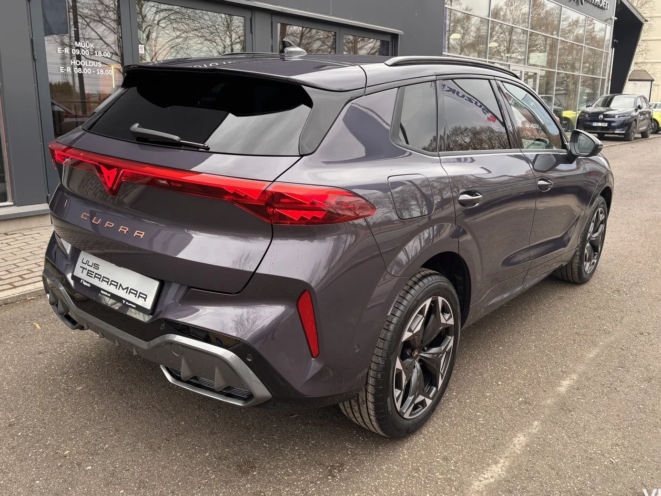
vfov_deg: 46.7
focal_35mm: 30
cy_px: 222
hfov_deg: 60.0
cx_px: 335
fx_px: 573
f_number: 1.6
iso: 40
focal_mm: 5.96
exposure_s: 1/207
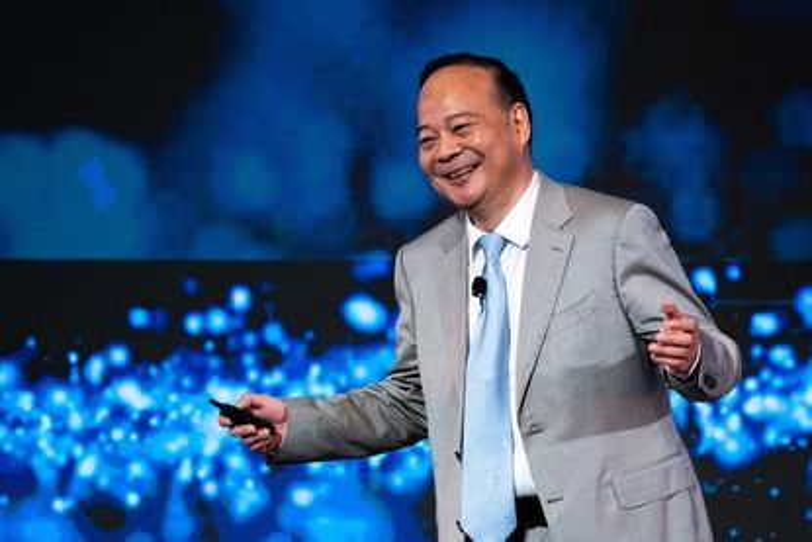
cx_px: 406
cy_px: 271
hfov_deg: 3.6
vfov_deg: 2.4
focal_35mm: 571
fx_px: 12883
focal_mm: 571
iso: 2500
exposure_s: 1/400
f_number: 6.3
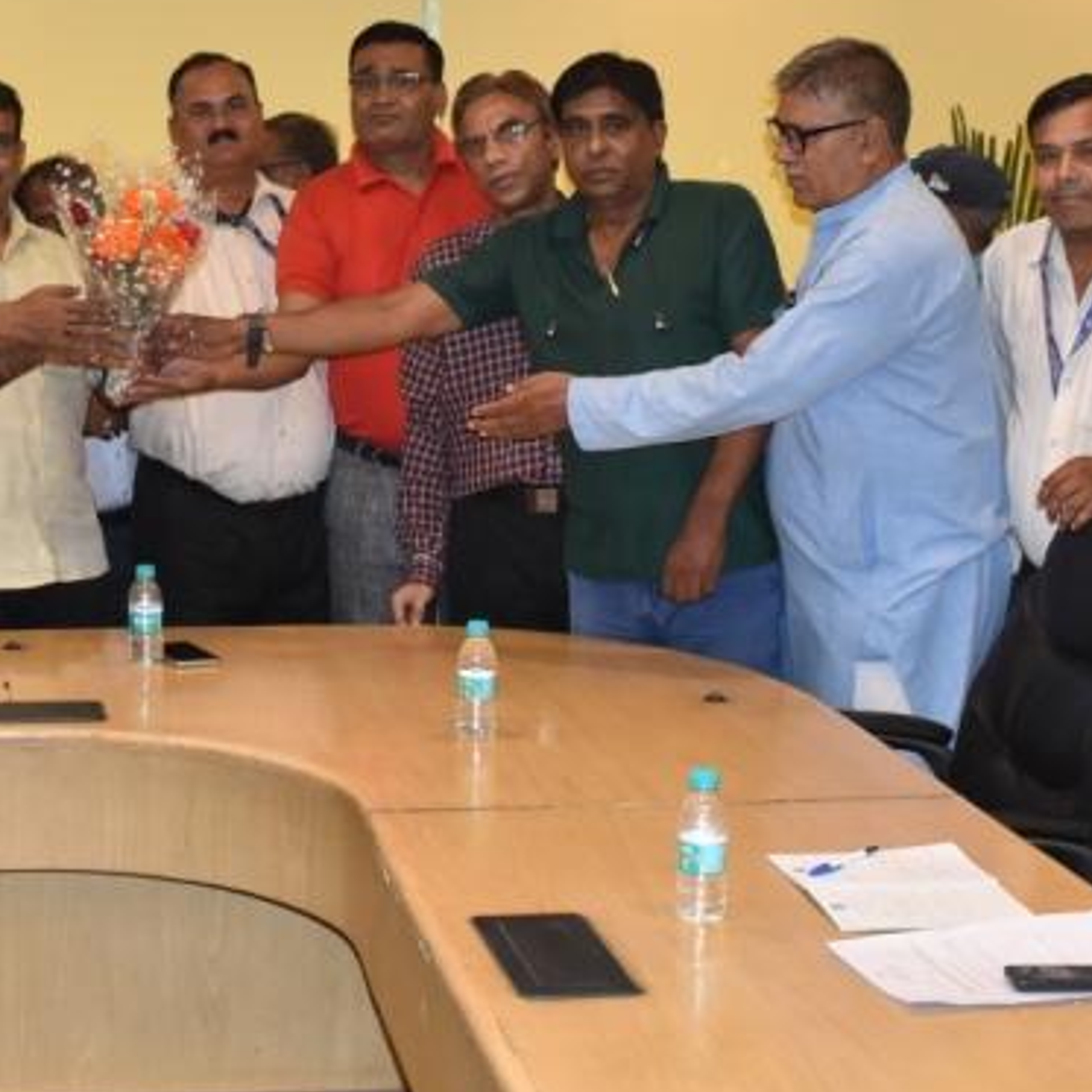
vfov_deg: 24.4
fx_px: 2498
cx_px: 184
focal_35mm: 70
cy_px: 300
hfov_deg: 24.2
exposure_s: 1/100
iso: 800
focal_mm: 20
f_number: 5
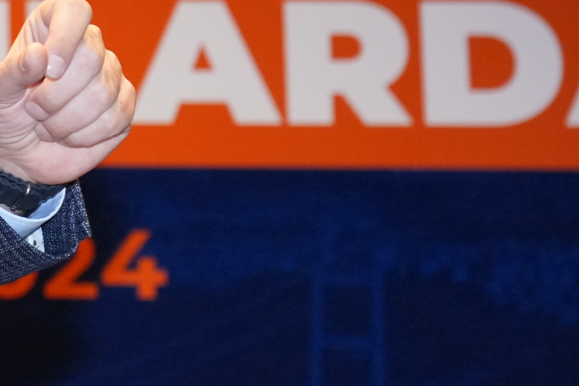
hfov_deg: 7.4
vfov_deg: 5.1
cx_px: -371
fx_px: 4358
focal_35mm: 271
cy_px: 46
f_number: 3.5
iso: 2000
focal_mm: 58
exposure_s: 1/125
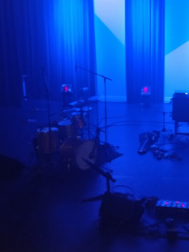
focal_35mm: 44
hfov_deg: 31.7
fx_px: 320
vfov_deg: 42.6
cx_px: 160
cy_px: 92
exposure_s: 1/17
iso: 2000
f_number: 1.7
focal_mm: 4.1
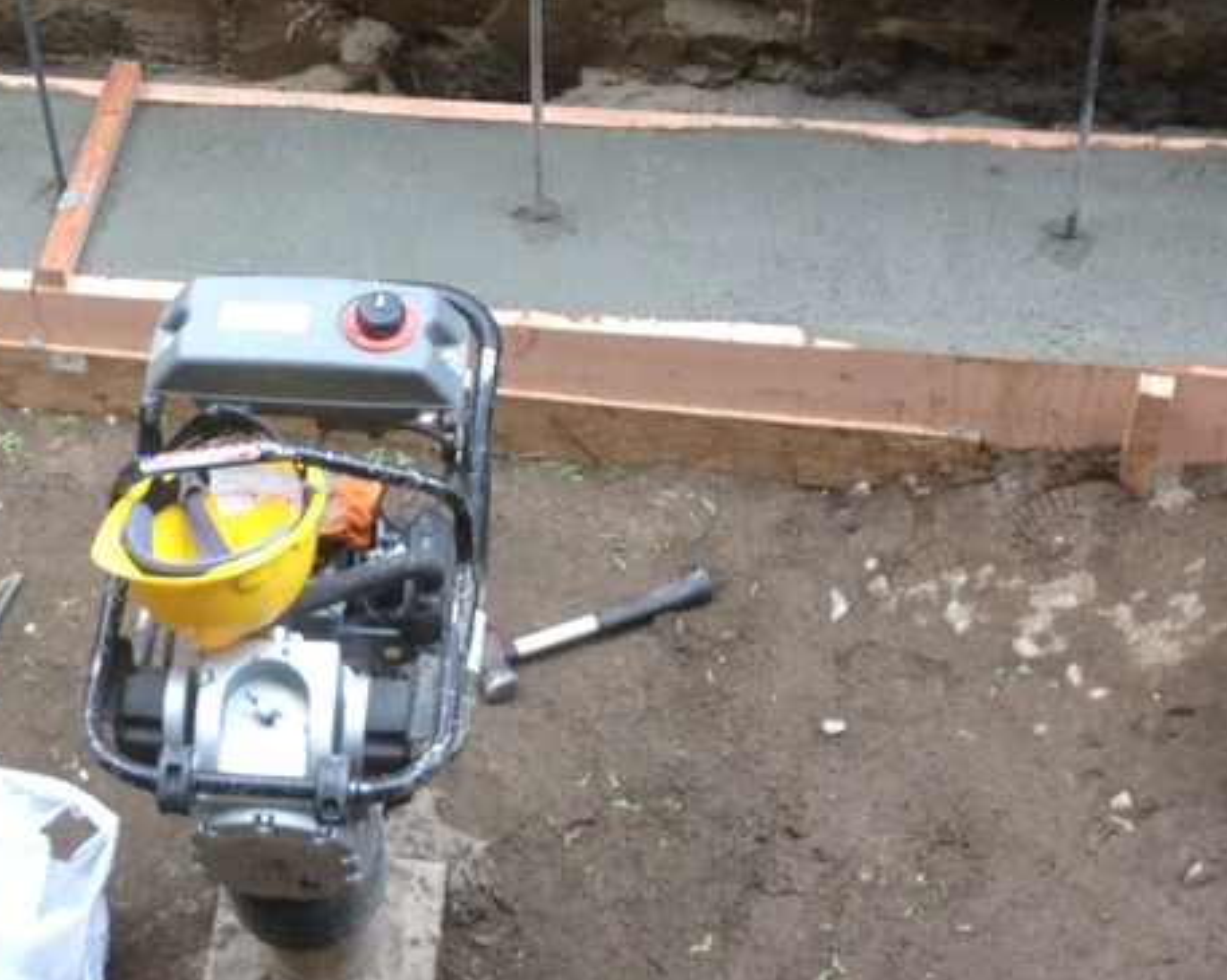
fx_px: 3411
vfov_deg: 16.3
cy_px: 634
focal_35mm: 94
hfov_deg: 20.1
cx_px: 160
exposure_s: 1/120
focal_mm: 4.12
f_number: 2.4
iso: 50
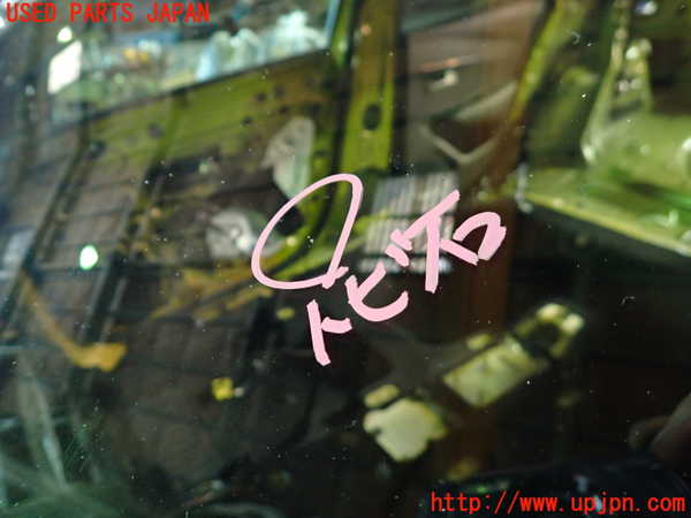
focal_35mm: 25
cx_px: 346
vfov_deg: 54.9
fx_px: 499
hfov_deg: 69.4
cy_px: 259
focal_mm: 4.5
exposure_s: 1/30
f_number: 2
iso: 500
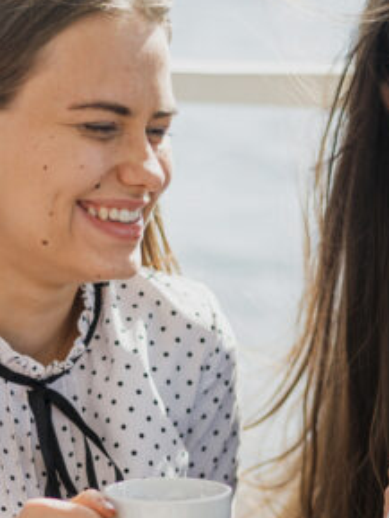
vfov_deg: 11.6
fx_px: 2545
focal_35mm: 170
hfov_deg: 8.7
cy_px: 402
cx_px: 115
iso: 100
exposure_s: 1/2500
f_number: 1.8
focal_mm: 50
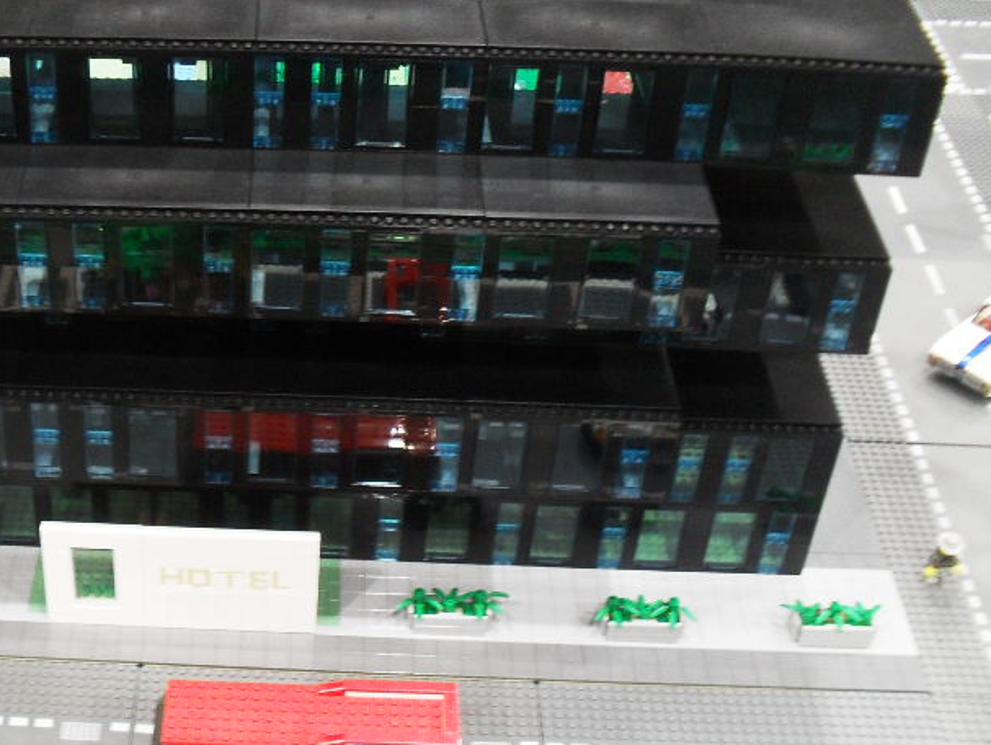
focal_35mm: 59
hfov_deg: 31.7
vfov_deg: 24.8
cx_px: 175
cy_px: 426
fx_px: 1690
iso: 200
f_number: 3.2
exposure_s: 1/15
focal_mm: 6.3
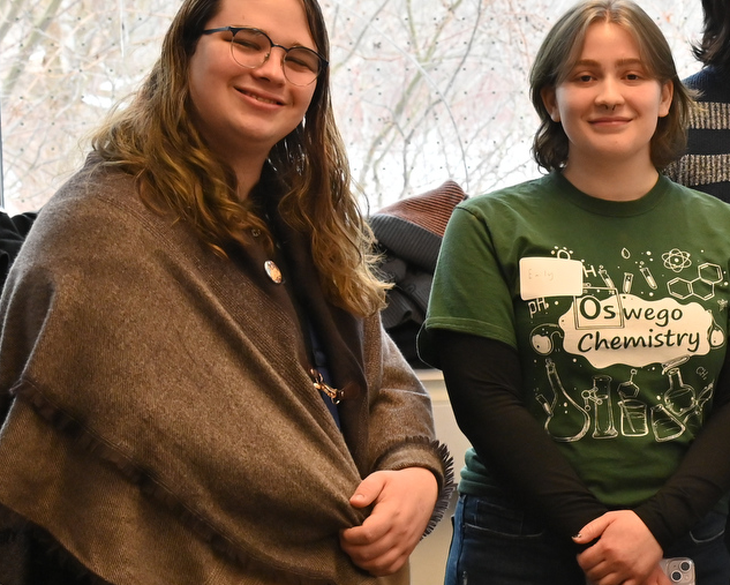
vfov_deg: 12.1
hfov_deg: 14.3
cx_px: 1008
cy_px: 340
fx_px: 2767
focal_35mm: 128
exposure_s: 1/160
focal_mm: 48
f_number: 6.3
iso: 2000
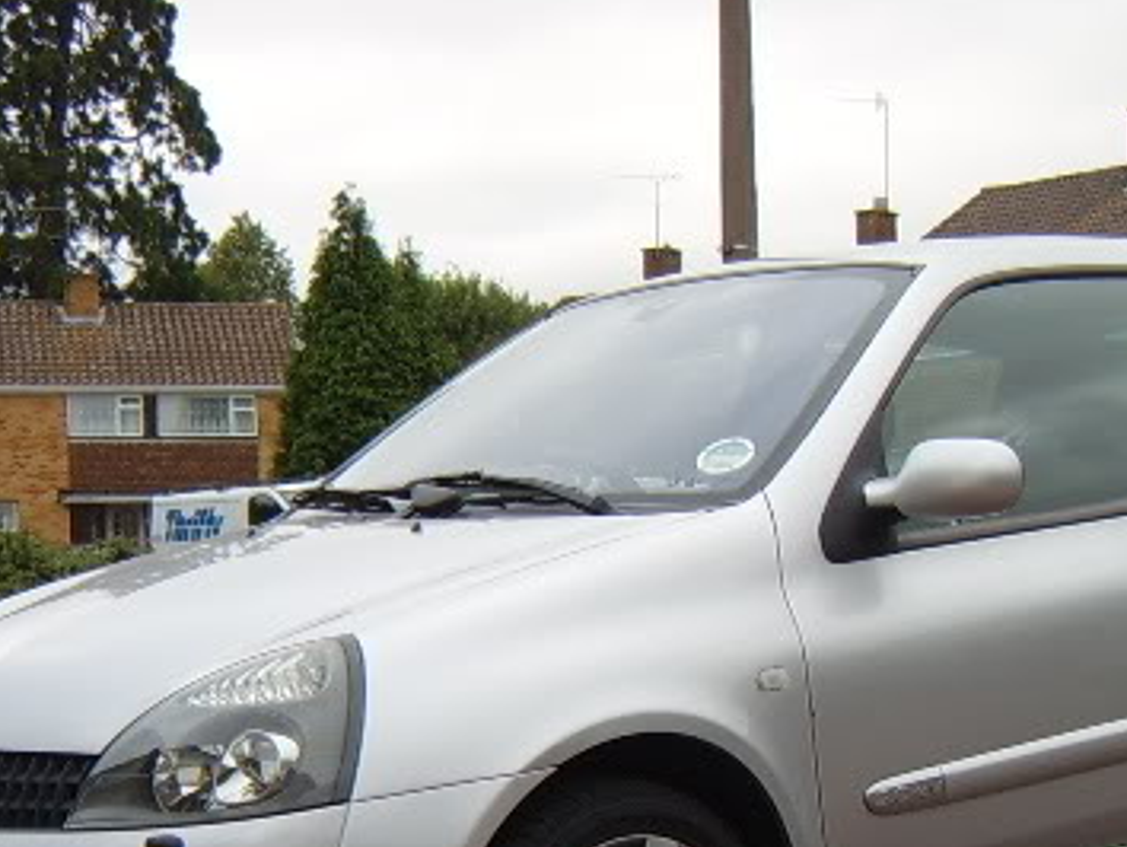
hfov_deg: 34.0
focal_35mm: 56
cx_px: 748
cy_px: 691
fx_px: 1824
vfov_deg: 25.6
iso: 50
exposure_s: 1/114
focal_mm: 8.13
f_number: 2.7
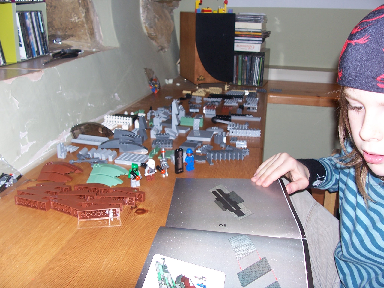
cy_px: 144
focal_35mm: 35
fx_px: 388
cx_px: 192
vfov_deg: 40.7
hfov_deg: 52.6
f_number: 2.8
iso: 80
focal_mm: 6
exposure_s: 1/60
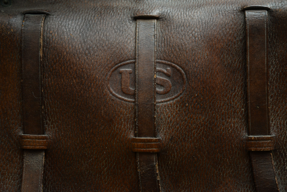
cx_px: 144
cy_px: 96
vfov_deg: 16.1
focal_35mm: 85
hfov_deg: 23.9
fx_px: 678
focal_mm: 85
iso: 1250
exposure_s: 1/100
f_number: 7.1
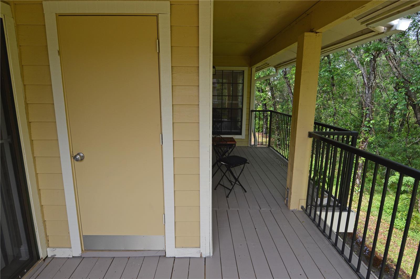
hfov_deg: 90.1
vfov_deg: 67.3
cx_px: 210
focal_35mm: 18
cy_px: 140
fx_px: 210
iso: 125
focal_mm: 12
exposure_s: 1/125
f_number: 5.6
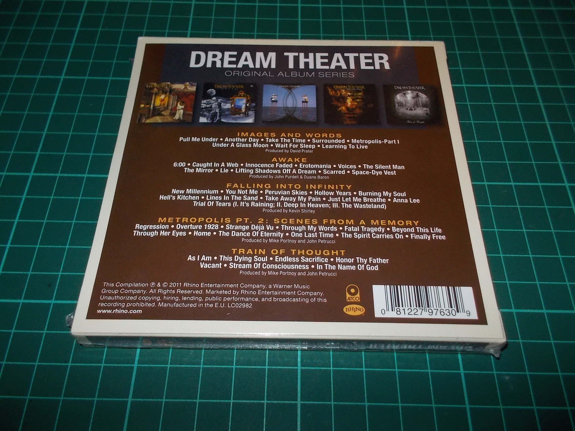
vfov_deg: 48.2
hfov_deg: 61.7
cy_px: 216
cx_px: 288
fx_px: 482
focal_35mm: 29
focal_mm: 4.1
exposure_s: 1/30
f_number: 3.3
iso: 200
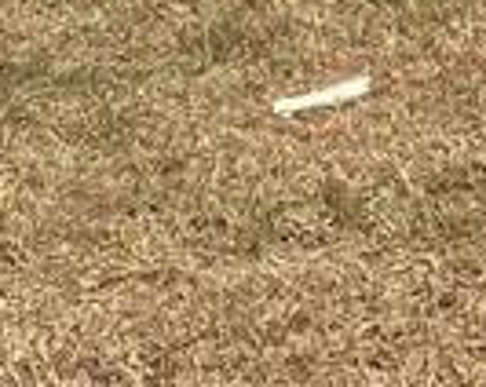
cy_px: -431
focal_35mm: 196
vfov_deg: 7.5
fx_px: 2815
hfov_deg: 8.6
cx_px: 1326
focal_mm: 4.25
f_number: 1.8
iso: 32
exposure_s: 1/2817
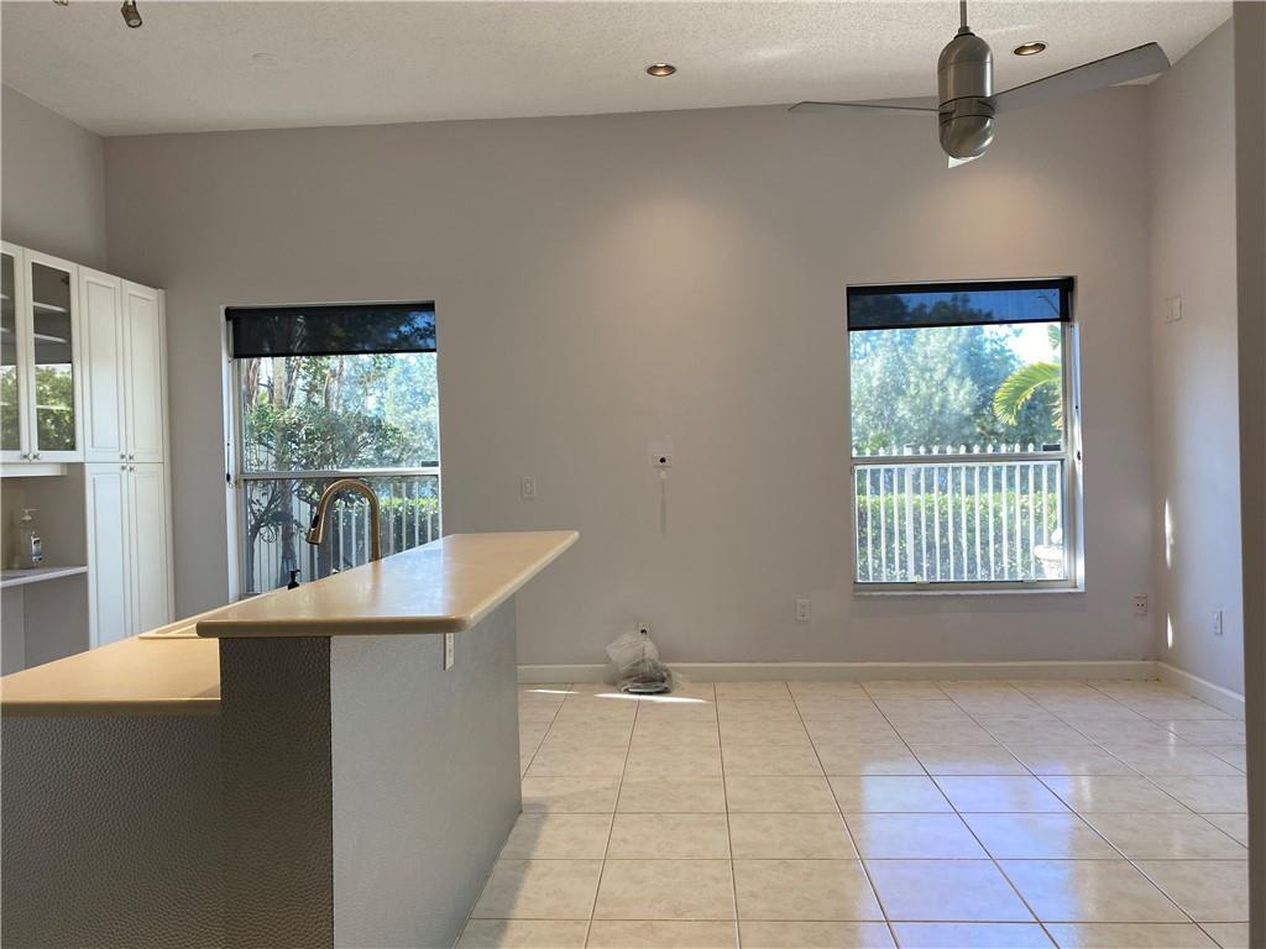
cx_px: 633
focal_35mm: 26
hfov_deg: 67.3
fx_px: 951
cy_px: 474
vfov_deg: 53.1
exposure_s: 1/120
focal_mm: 4.25
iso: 50
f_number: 1.8
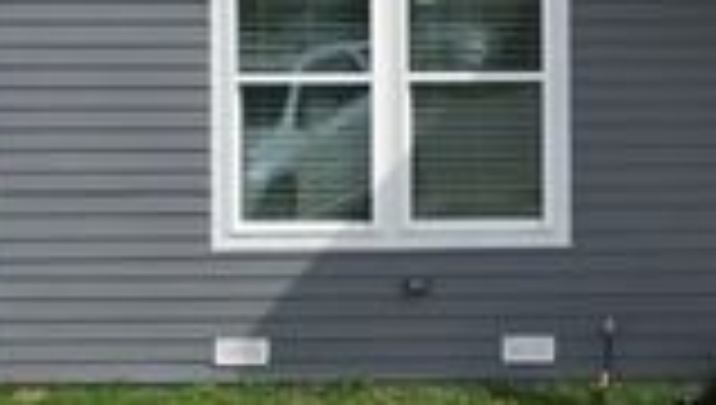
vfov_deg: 14.5
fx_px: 1559
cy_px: -29
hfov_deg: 22.4
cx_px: 995
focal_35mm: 82
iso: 120
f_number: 1.7
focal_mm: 6.72
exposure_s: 1/4000
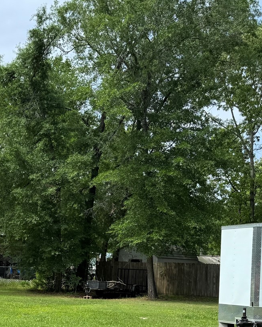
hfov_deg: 24.2
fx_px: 572
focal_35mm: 59
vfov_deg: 30.9
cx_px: -23
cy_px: 274
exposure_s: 1/2041
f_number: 1.78
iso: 80
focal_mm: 6.76
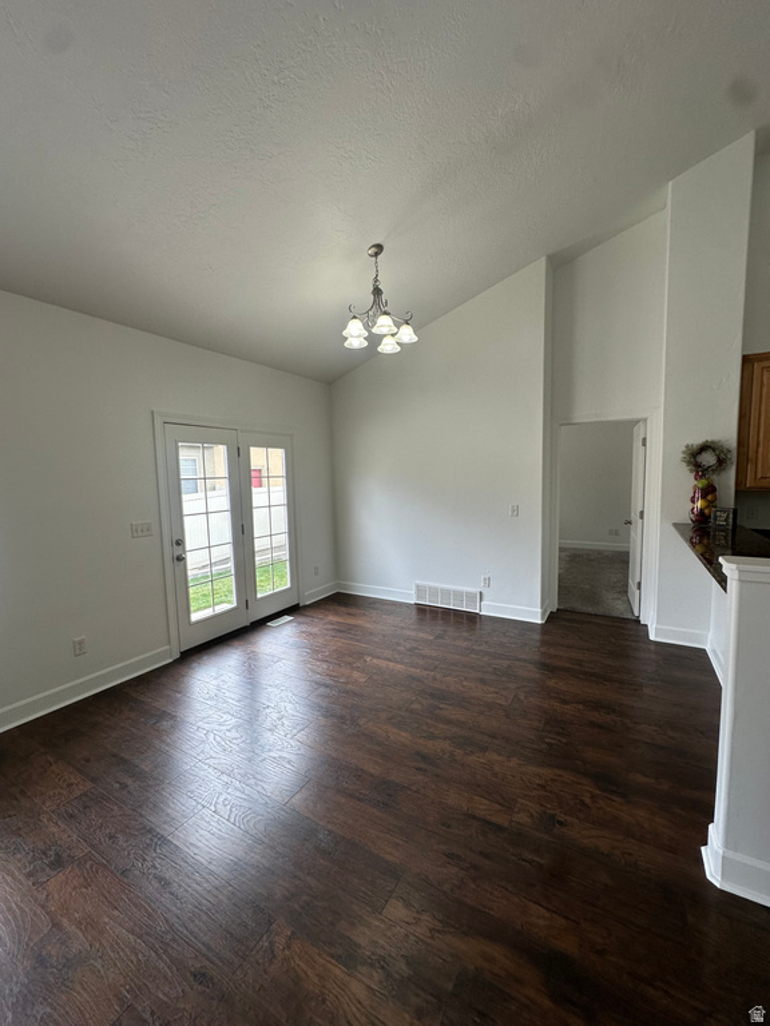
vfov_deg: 102.1
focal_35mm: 14
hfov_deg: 85.7
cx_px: 385
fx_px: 415
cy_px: 513
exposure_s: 1/120
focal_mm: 2.22
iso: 80
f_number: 2.2
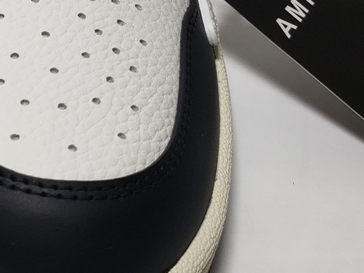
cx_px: -170
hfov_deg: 17.6
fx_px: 1062
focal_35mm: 101
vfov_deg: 14.0
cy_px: -100
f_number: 1.5
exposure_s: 1/586
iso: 50
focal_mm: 4.3
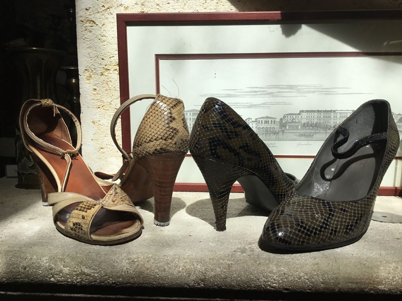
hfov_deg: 58.4
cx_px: 201
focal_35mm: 31
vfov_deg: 45.4
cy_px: 150
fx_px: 360
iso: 25
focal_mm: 3.3
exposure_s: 1/1253
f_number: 2.4
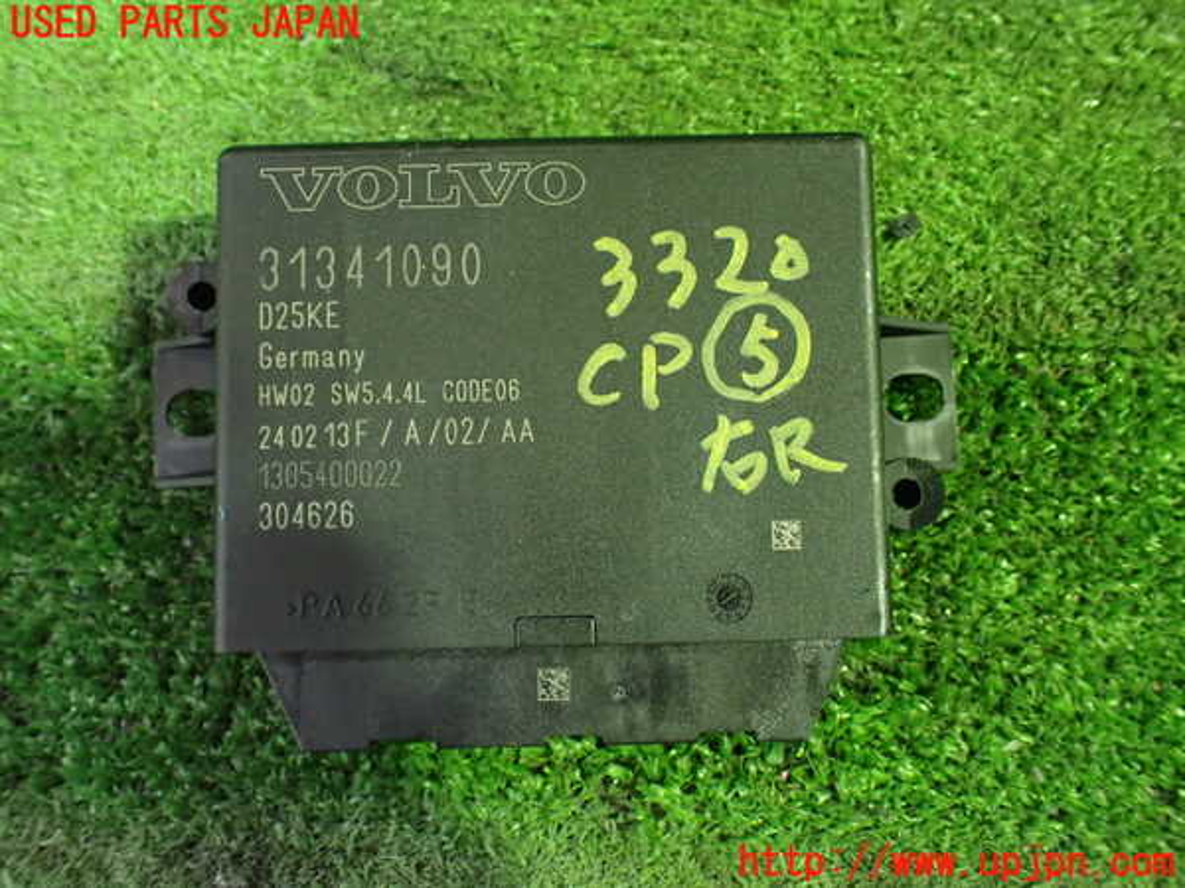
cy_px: 444
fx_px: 1027
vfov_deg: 46.8
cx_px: 592
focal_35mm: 30
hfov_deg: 60.0
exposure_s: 1/30
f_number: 2.3
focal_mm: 5.4
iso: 1000
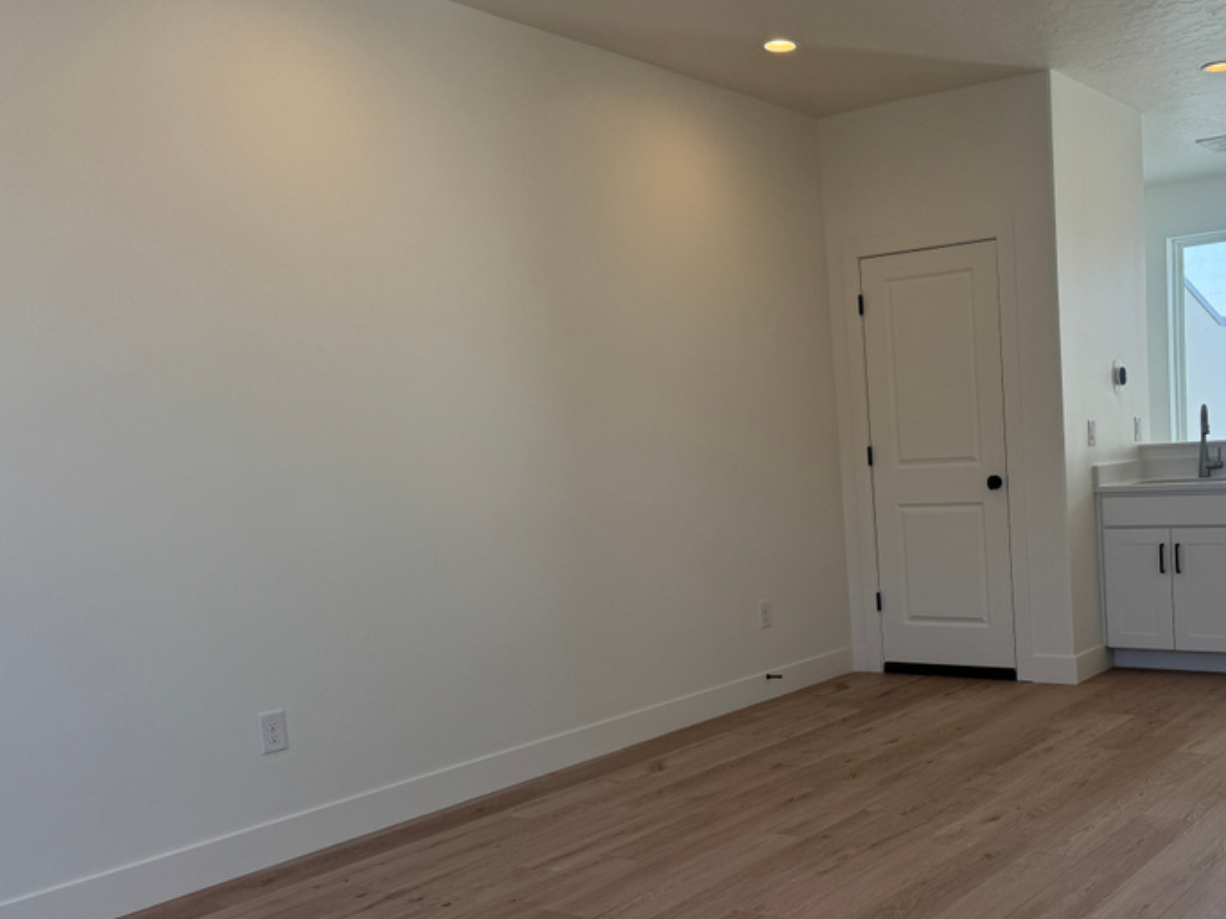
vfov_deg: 39.4
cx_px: 915
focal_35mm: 36
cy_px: 567
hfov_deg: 49.4
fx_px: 1275
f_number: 1.78
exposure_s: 1/457
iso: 80
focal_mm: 6.76
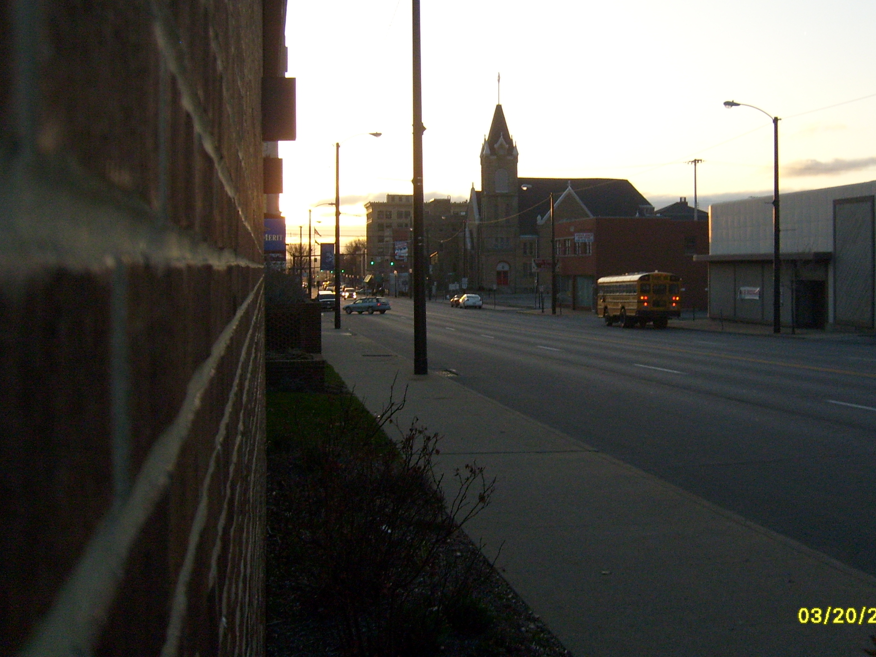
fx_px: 1164
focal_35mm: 46
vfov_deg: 31.5
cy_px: 273
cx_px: 518
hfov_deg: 41.1
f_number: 7.1
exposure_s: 1/90
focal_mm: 5.8
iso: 80
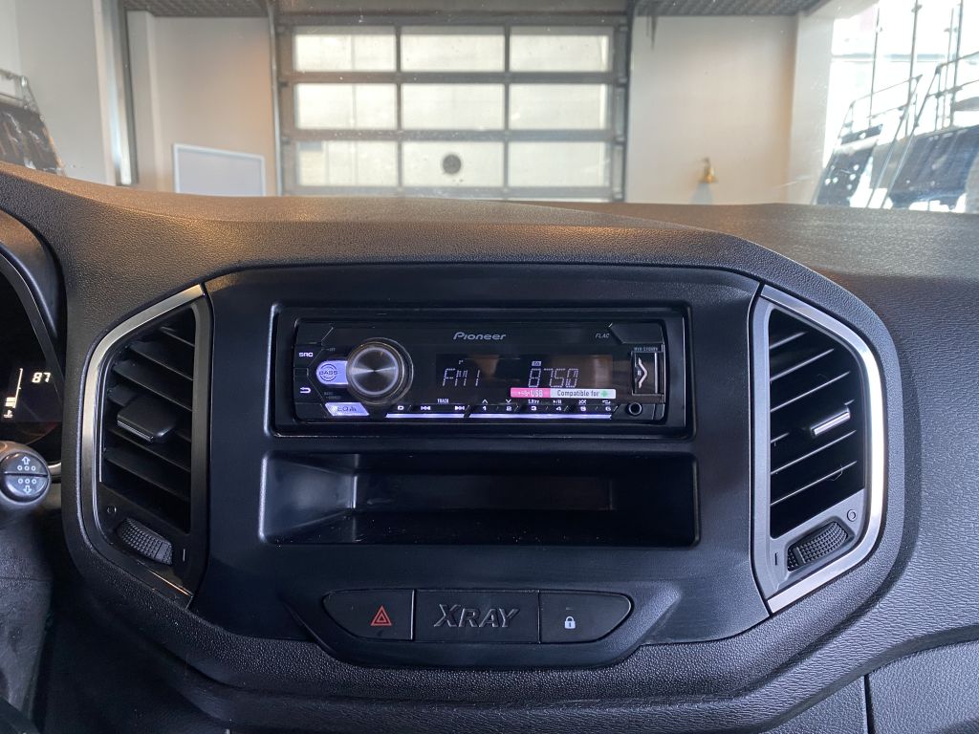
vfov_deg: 53.1
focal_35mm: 26
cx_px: 490
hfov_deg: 67.3
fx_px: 735
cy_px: 367
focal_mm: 4.25
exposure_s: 1/50
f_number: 1.8
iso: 160
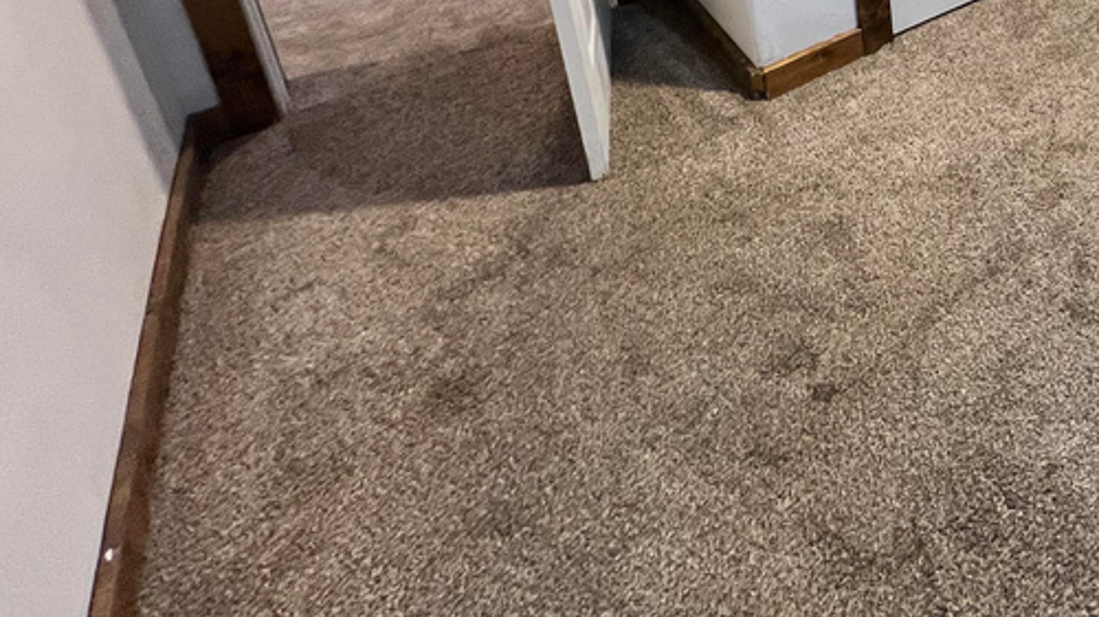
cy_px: -209
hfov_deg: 54.6
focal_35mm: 29
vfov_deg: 30.5
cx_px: 1048
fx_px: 845
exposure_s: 1/60
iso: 250
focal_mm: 1.57
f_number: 1.8
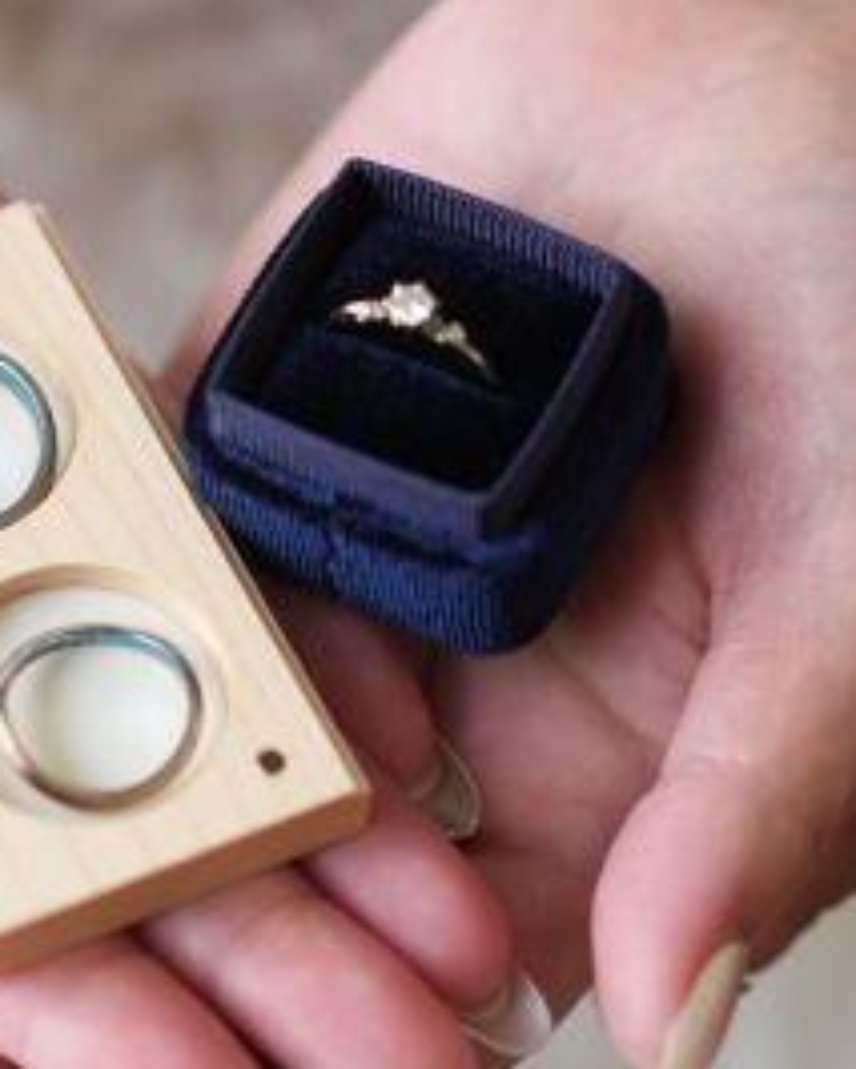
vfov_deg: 12.4
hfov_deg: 9.9
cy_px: 605
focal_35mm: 155
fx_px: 4906
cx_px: 100
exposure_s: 1/100
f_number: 2
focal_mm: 55
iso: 400
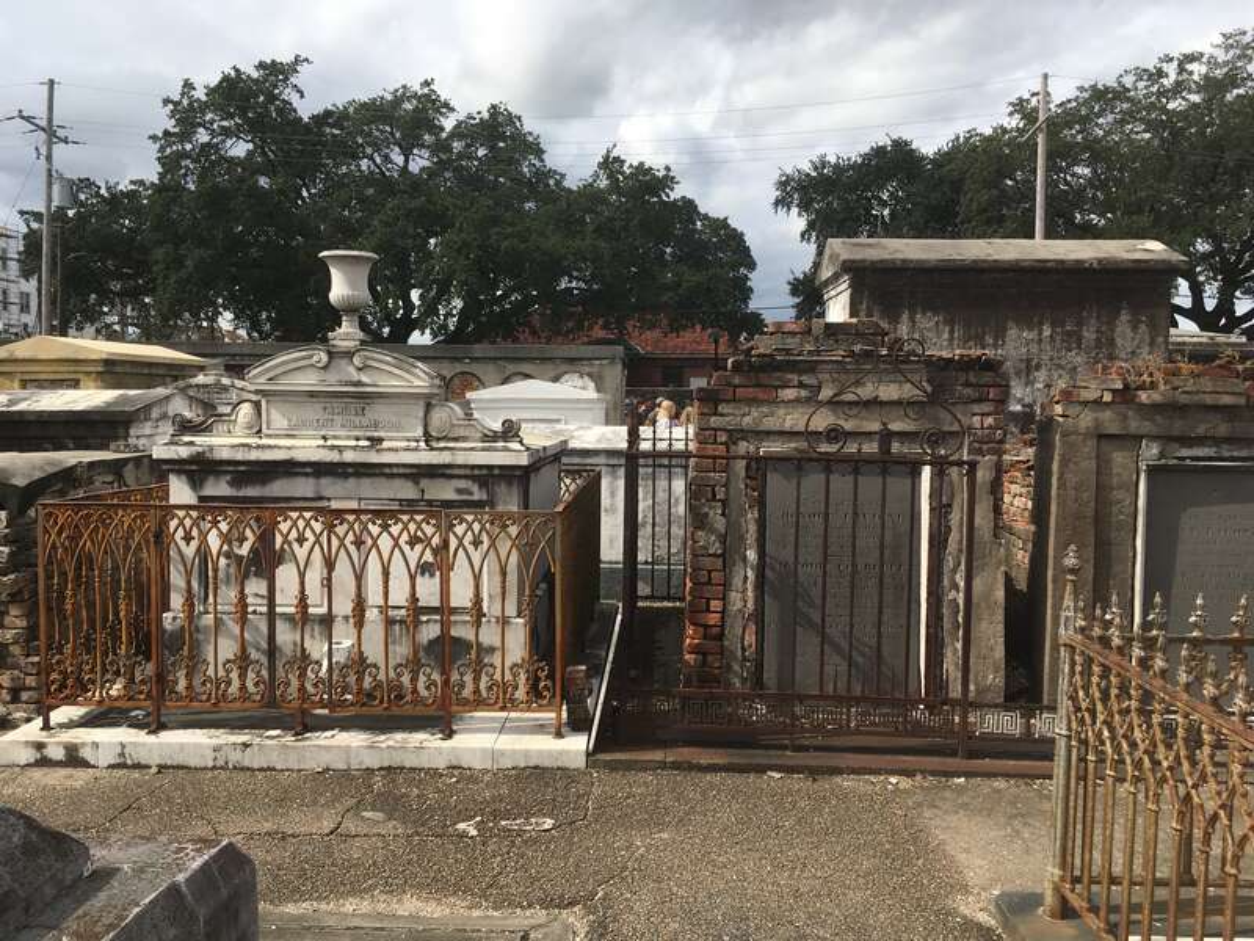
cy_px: 470
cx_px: 627
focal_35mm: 29
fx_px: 1051
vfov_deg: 48.2
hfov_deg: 61.7
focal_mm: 4.15
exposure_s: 1/1923
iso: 25
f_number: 2.2
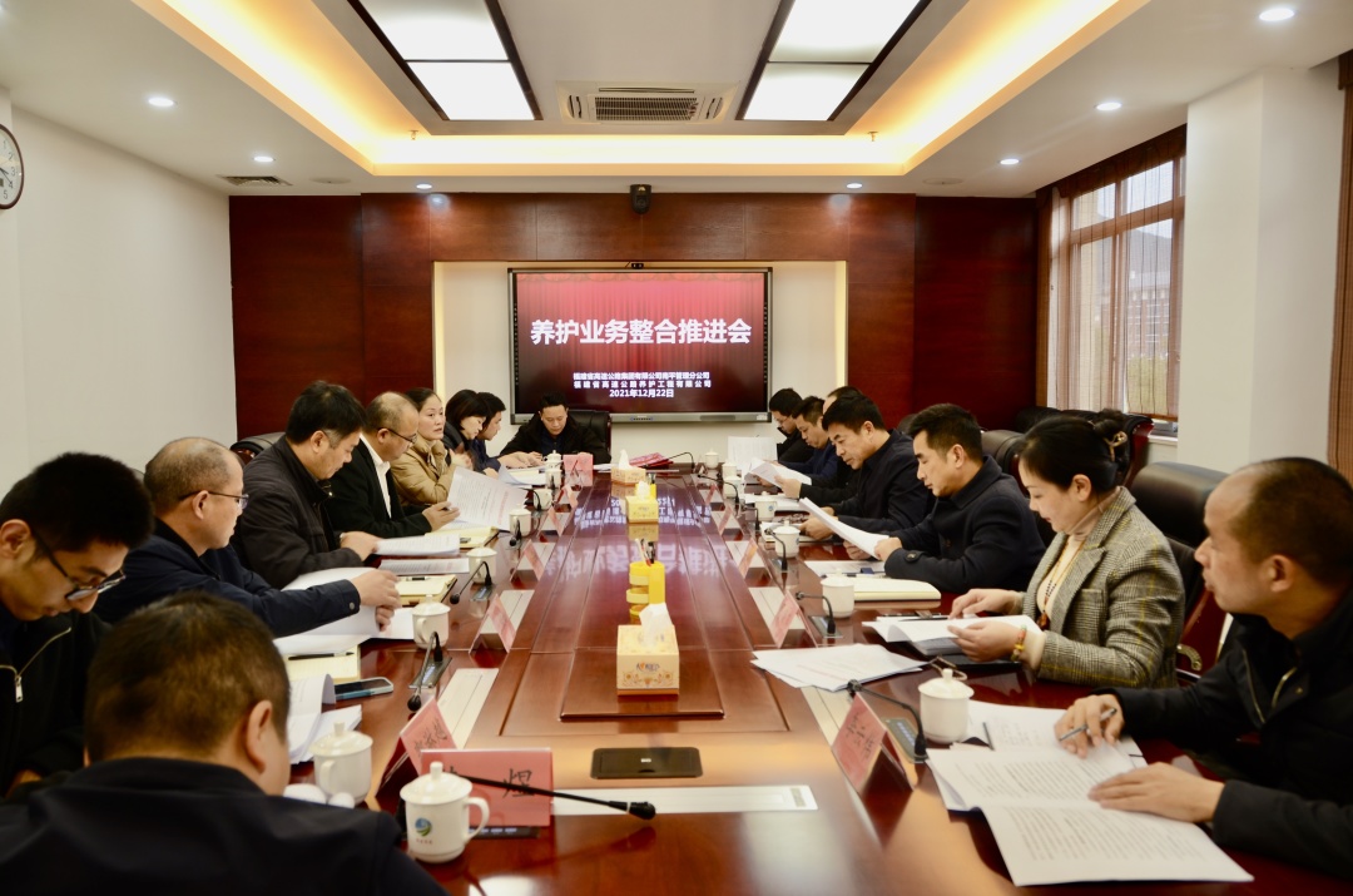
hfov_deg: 67.5
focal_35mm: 27
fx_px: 1013
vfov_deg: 47.7
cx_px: 676
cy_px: 448
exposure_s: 1/15
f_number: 4.5
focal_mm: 18
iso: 140
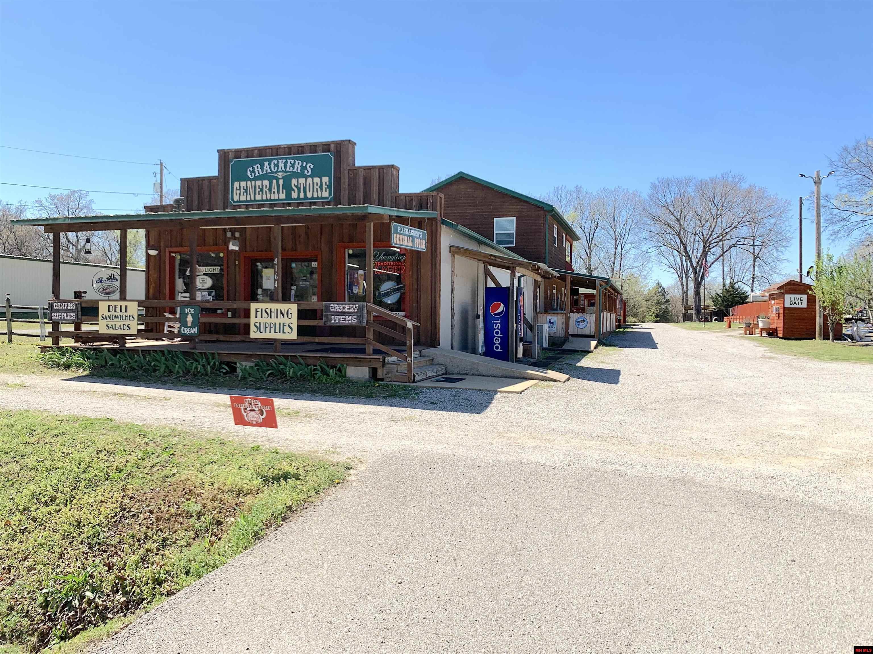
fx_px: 656
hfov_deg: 67.3
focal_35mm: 26
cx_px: 436
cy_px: 327
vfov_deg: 53.1
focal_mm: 4.25
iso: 25
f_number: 1.8
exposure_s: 1/2364
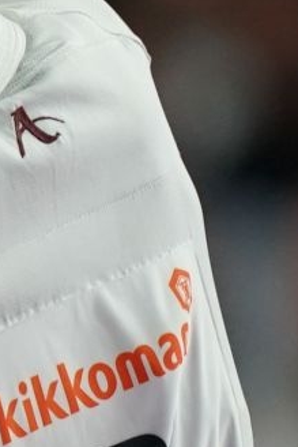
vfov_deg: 0.6
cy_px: 191
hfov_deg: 0.4
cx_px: -699
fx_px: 40792
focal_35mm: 3289
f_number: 2.8
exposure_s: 1/1000
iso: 2000
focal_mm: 400
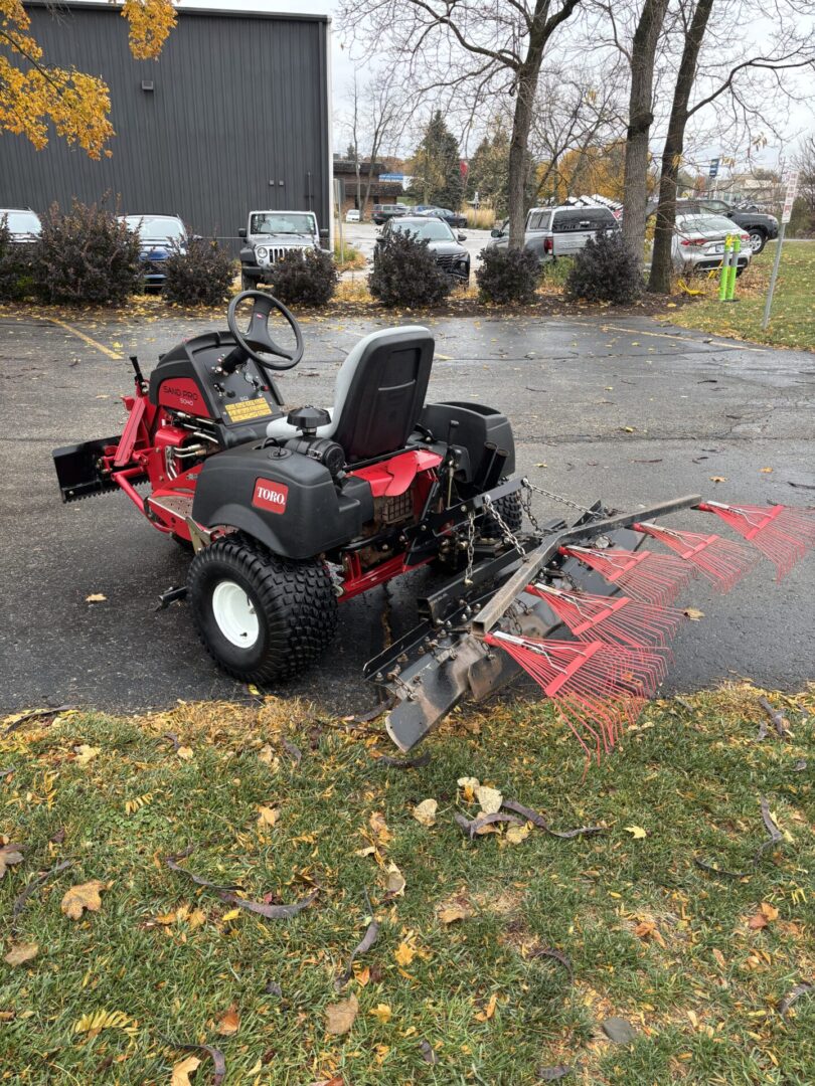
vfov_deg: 67.3
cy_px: 543
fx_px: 816
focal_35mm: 26
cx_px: 408
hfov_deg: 53.1
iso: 50
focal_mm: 5.96
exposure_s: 1/368
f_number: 1.6
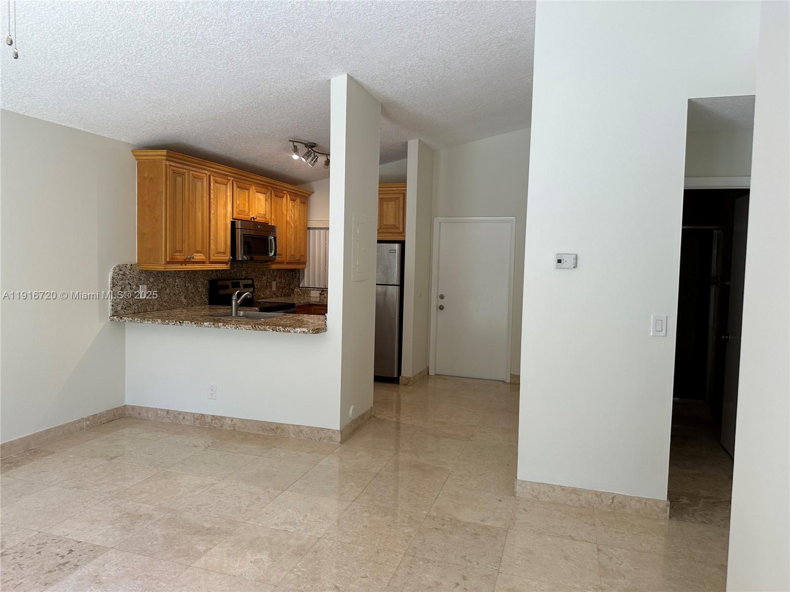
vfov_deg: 56.8
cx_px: 395
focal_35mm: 24
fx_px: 548
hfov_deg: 71.6
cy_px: 296
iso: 80
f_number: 1.78
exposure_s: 1/120
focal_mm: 6.86
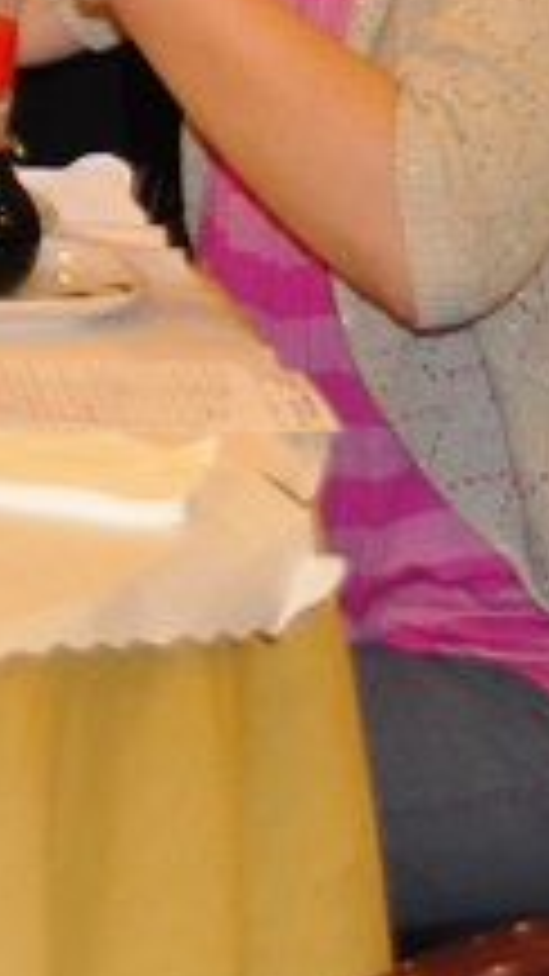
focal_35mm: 209
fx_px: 5411
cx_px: -1112
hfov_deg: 5.5
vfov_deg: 10.1
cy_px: -261
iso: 800
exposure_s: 1/60
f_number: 4.5
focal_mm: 28
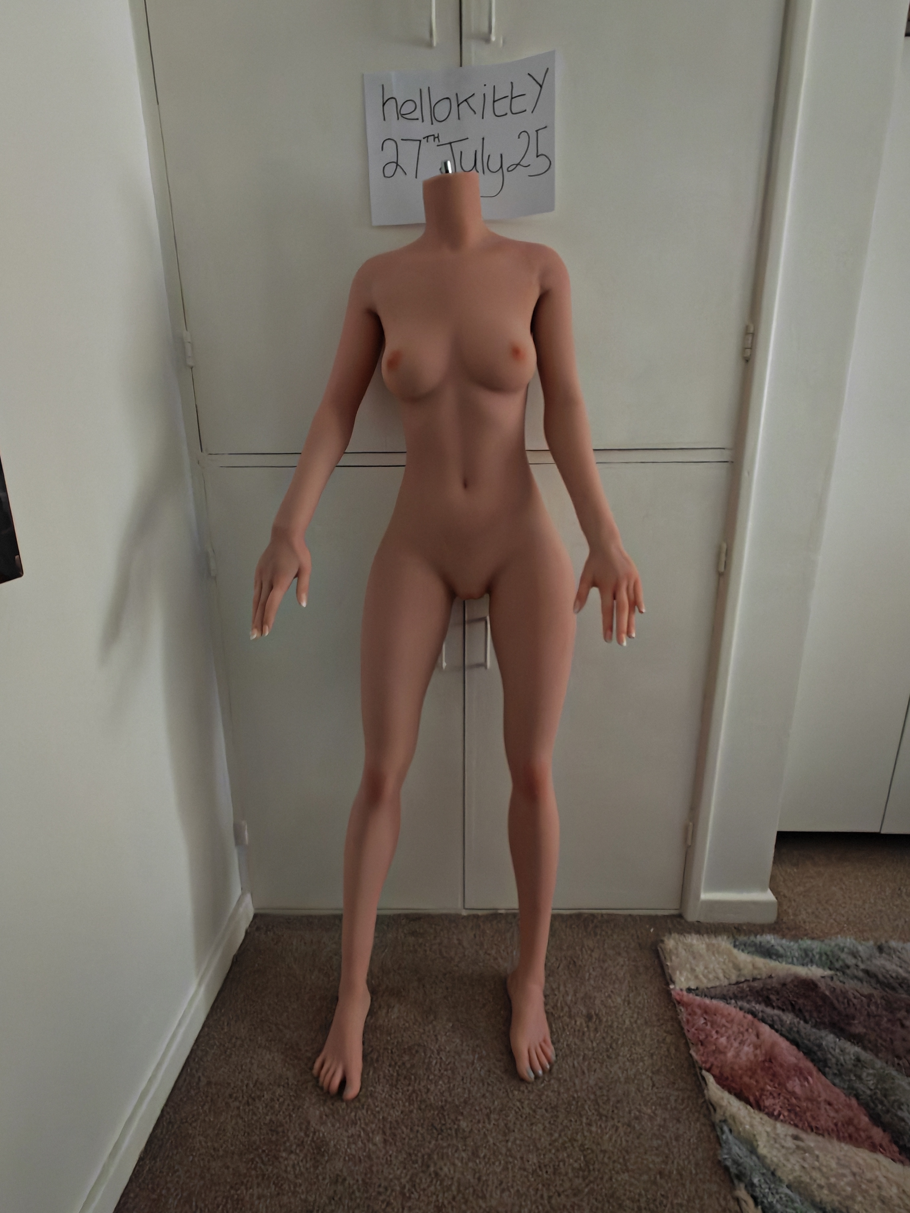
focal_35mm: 16
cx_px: 455
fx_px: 561
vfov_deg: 94.5
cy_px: 606
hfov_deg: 78.1
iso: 1600
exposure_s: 1/17
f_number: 2
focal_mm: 1.82
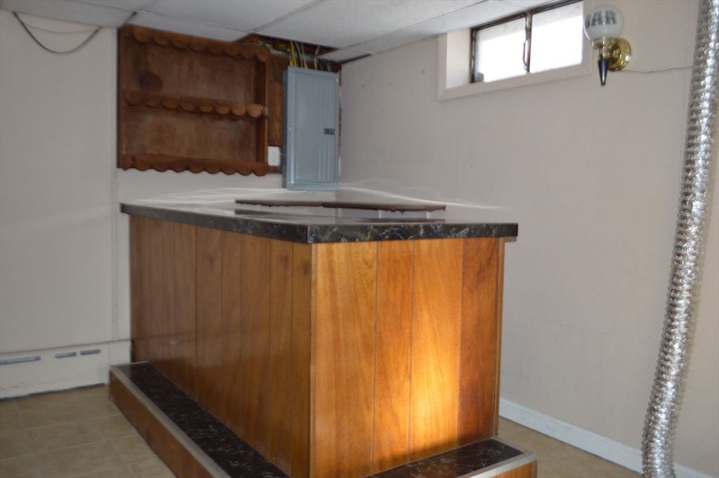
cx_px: 360
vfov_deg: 43.5
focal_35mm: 30
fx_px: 599
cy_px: 239
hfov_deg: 62.0
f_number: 4
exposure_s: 1/60
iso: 400
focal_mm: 20
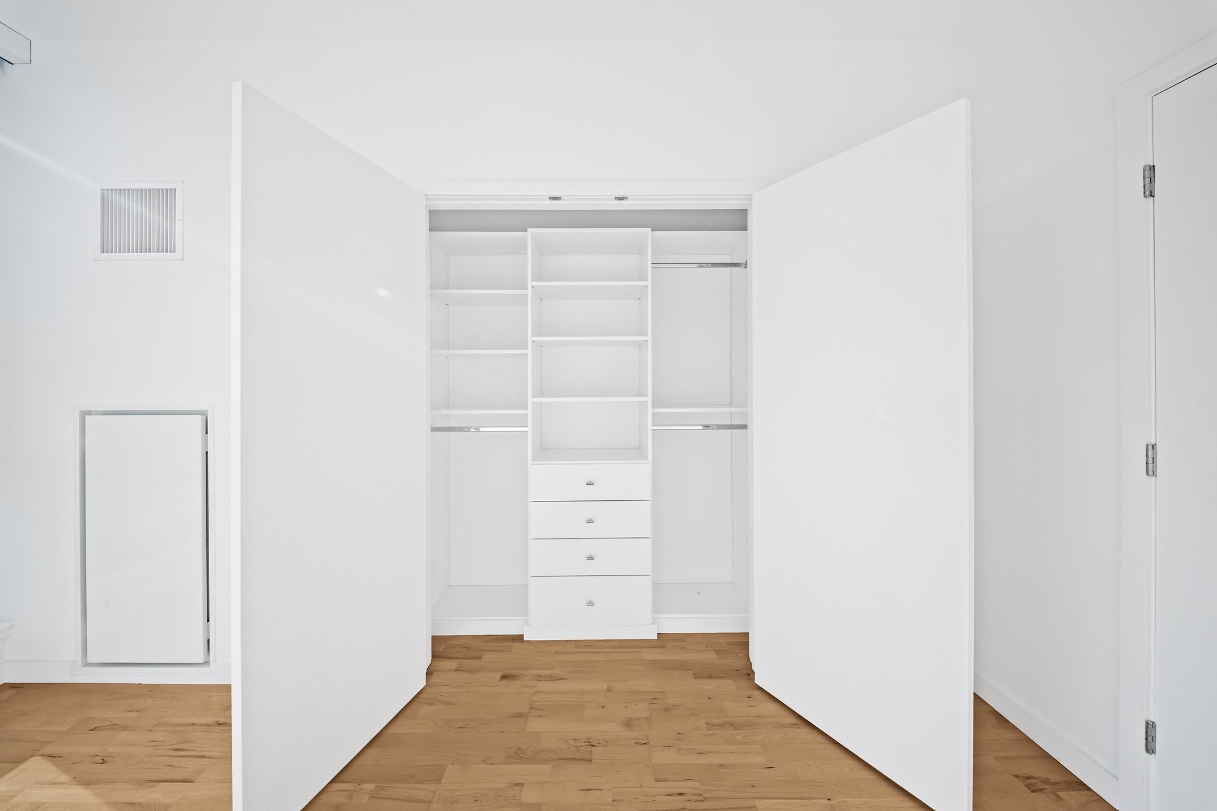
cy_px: 406
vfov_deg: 90.0
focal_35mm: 12
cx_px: 608
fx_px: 406
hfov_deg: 112.6
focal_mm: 12
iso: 400
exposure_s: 1/50
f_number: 10
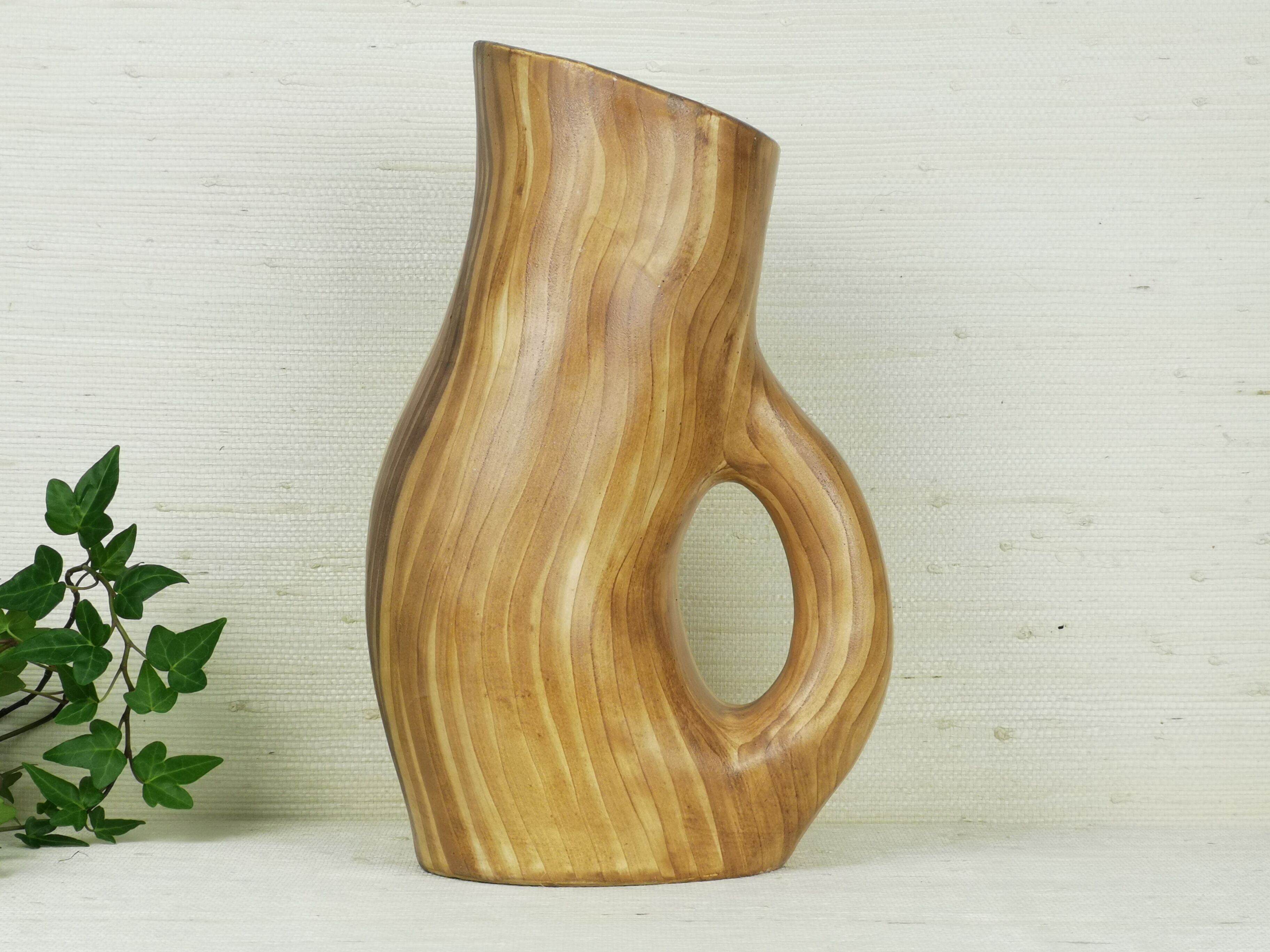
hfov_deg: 22.3
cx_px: 635
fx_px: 3229
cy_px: 476
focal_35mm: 88
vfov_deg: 16.8
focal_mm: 7.48
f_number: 2.4
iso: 80
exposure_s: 1/100
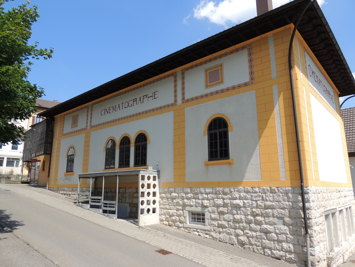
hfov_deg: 69.4
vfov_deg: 54.9
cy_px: 131
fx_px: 256
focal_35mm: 25
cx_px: 172
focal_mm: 4.3
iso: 100
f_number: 3
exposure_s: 1/1000
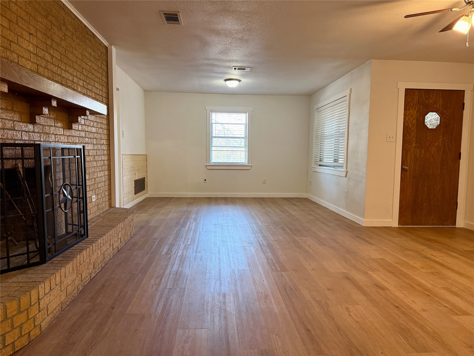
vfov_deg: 56.8
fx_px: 329
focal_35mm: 24
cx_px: 237
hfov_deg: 71.6
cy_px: 178
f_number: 1.78
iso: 400
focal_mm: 6.76
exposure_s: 1/120
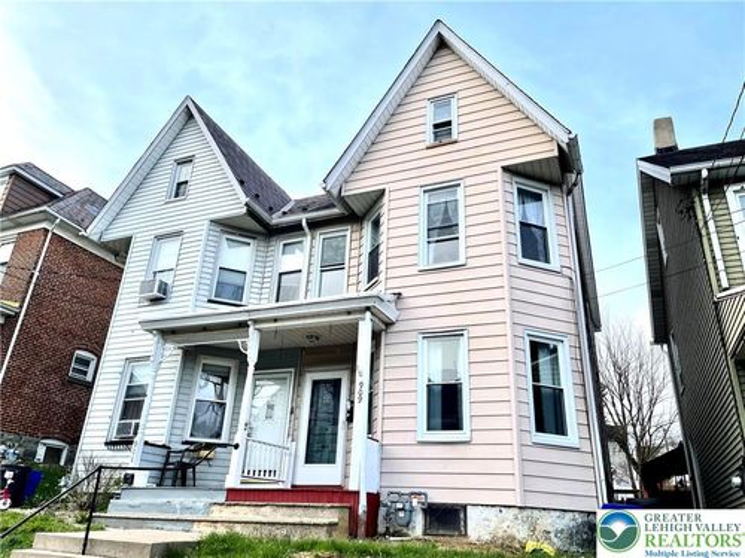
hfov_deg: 67.3
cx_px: 372
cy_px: 279
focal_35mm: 26
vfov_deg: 53.1
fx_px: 560
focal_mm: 5.1
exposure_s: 1/1912
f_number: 1.6
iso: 32
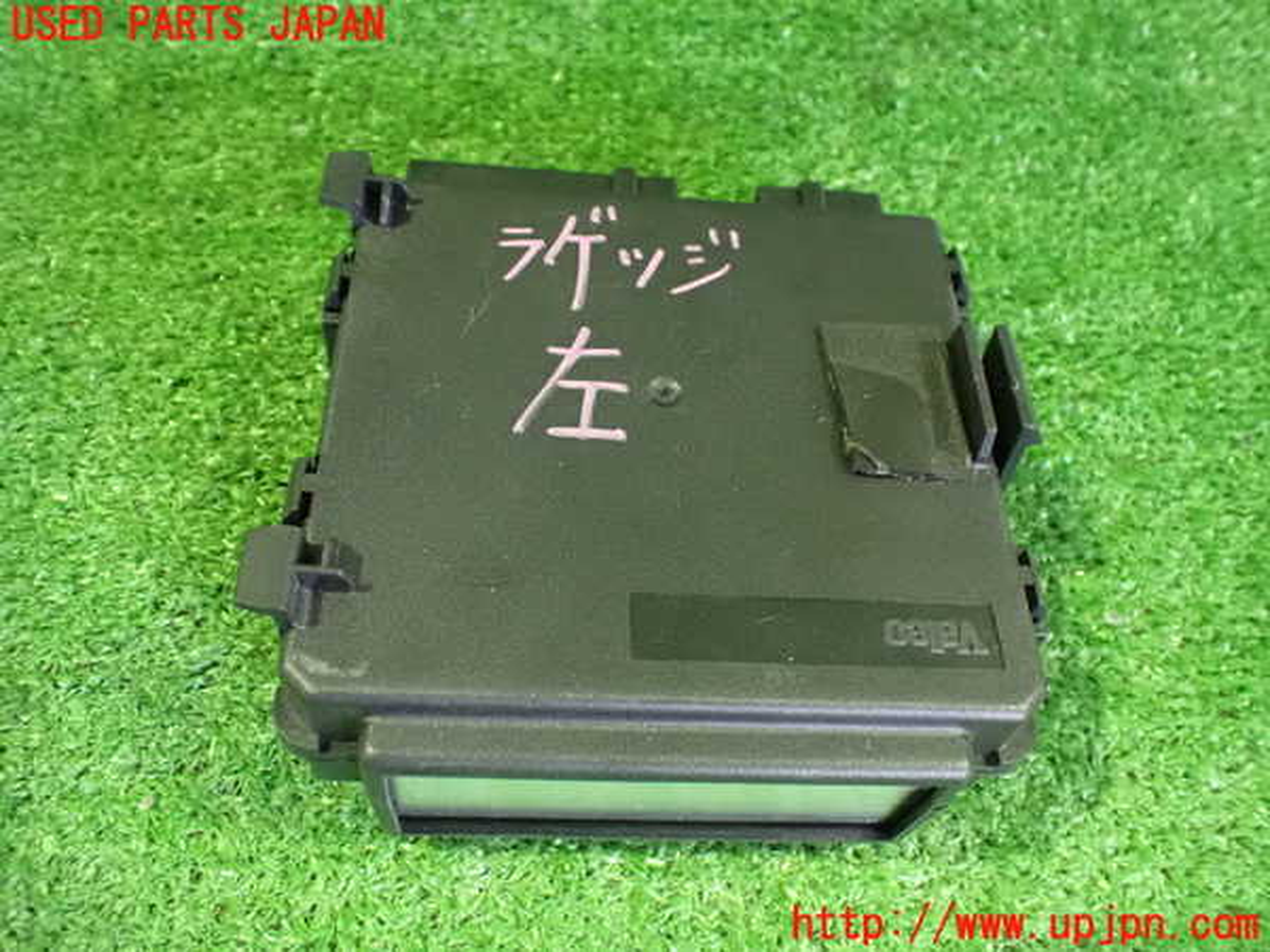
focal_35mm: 30
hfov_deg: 60.0
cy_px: 476
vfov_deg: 46.8
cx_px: 635
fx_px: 1101
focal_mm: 5.4
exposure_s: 1/25
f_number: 2.3
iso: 1600
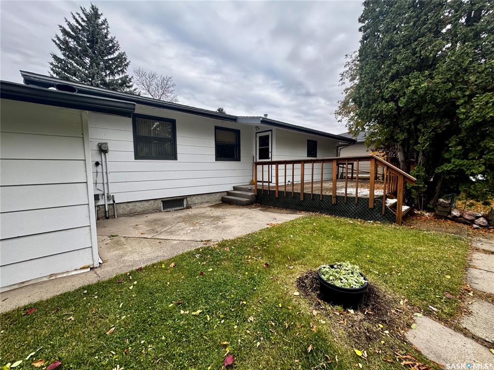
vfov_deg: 85.6
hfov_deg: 102.1
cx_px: 247
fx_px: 200
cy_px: 185
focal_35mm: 14
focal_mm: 2.22
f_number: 2.2
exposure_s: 1/167
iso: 40
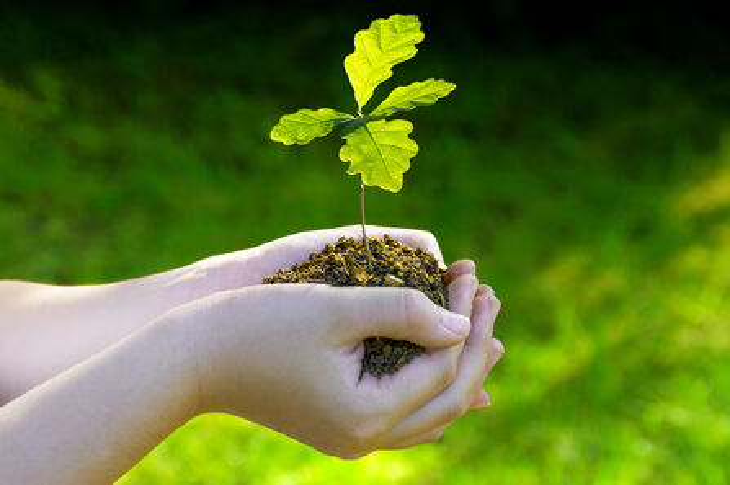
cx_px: 365
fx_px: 2613
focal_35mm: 129
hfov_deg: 15.9
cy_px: 242
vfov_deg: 10.6
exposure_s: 1/160
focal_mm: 86
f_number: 9
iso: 400
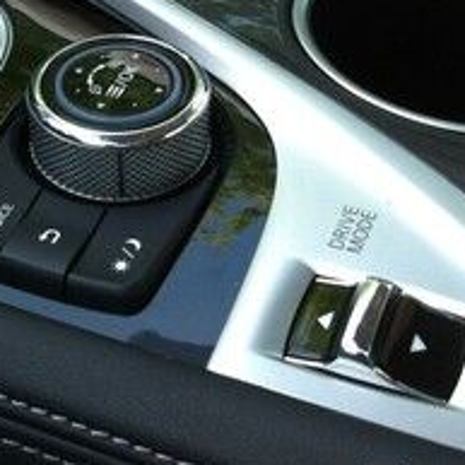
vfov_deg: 16.3
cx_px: 77
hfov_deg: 16.6
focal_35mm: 104
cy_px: -20
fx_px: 1581
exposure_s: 1/15
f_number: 2.8
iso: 100
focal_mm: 3.85
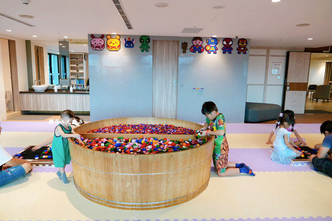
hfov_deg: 71.5
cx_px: 165
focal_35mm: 25
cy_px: 108
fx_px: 231
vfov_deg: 51.3
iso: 320
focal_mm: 24
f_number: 4.5
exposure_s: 1/40
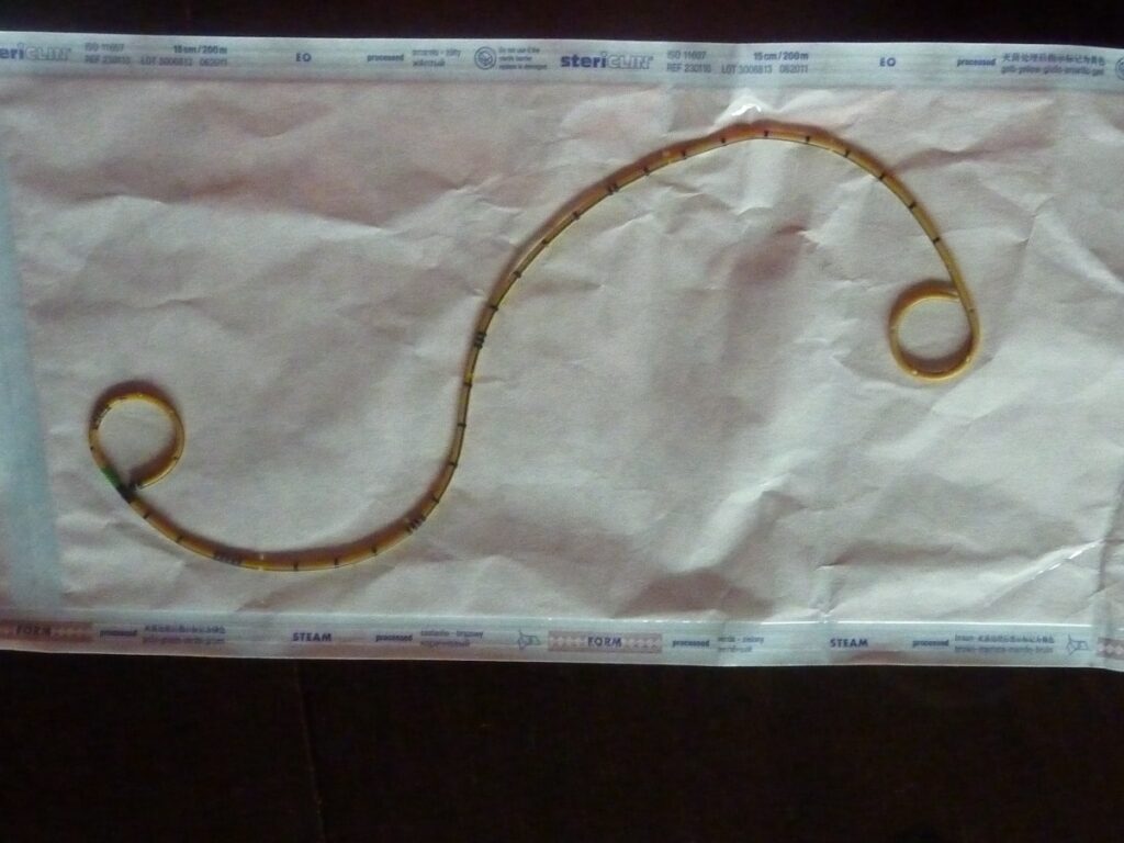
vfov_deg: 32.9
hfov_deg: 42.9
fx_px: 1429
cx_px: 562
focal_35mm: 44
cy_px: 422
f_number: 3.4
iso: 800
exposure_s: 1/40
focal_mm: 5
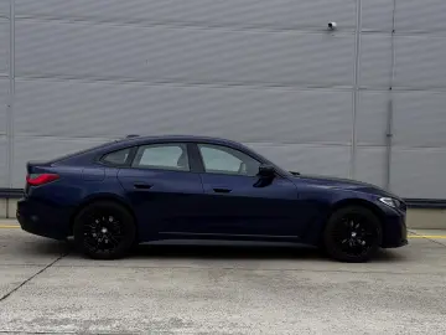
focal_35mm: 48
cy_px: 168
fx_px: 618
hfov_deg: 39.7
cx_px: 223
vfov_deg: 30.3
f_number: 1.78
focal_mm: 6.76
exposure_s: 1/1869
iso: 64
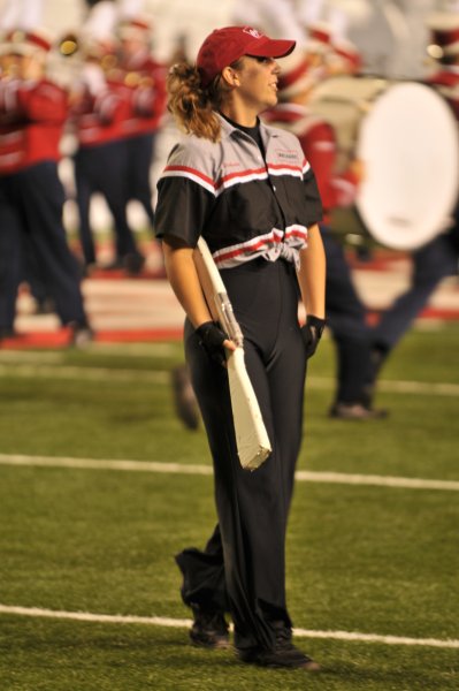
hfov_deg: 4.6
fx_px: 5747
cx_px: 230
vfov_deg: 6.9
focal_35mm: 300
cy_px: 346
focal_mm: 200
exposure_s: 1/60
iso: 220
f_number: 2.8
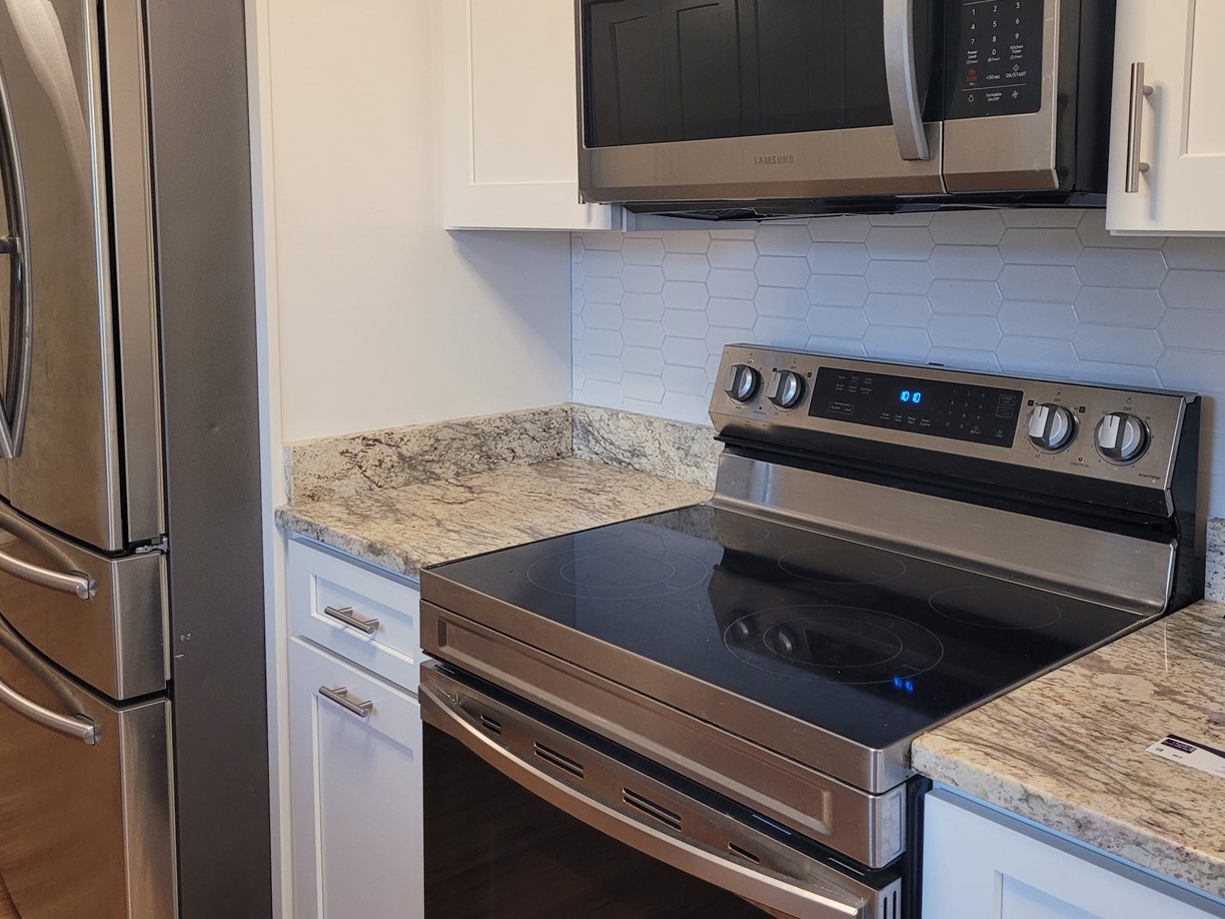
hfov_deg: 53.9
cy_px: 352
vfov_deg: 41.5
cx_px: 643
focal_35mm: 34
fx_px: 1203
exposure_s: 1/60
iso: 200
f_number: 1.8
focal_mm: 5.4
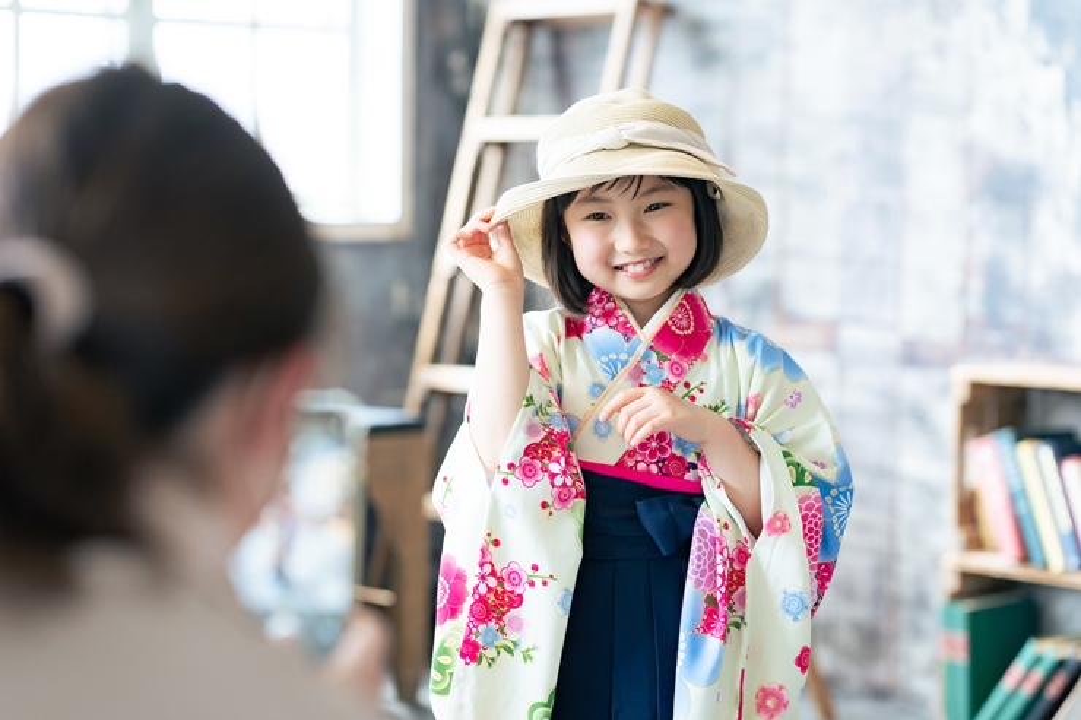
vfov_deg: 16.1
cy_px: 360
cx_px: 540
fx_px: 2552
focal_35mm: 85
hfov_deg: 23.9
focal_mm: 85
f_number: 2.5
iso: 400
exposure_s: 1/160
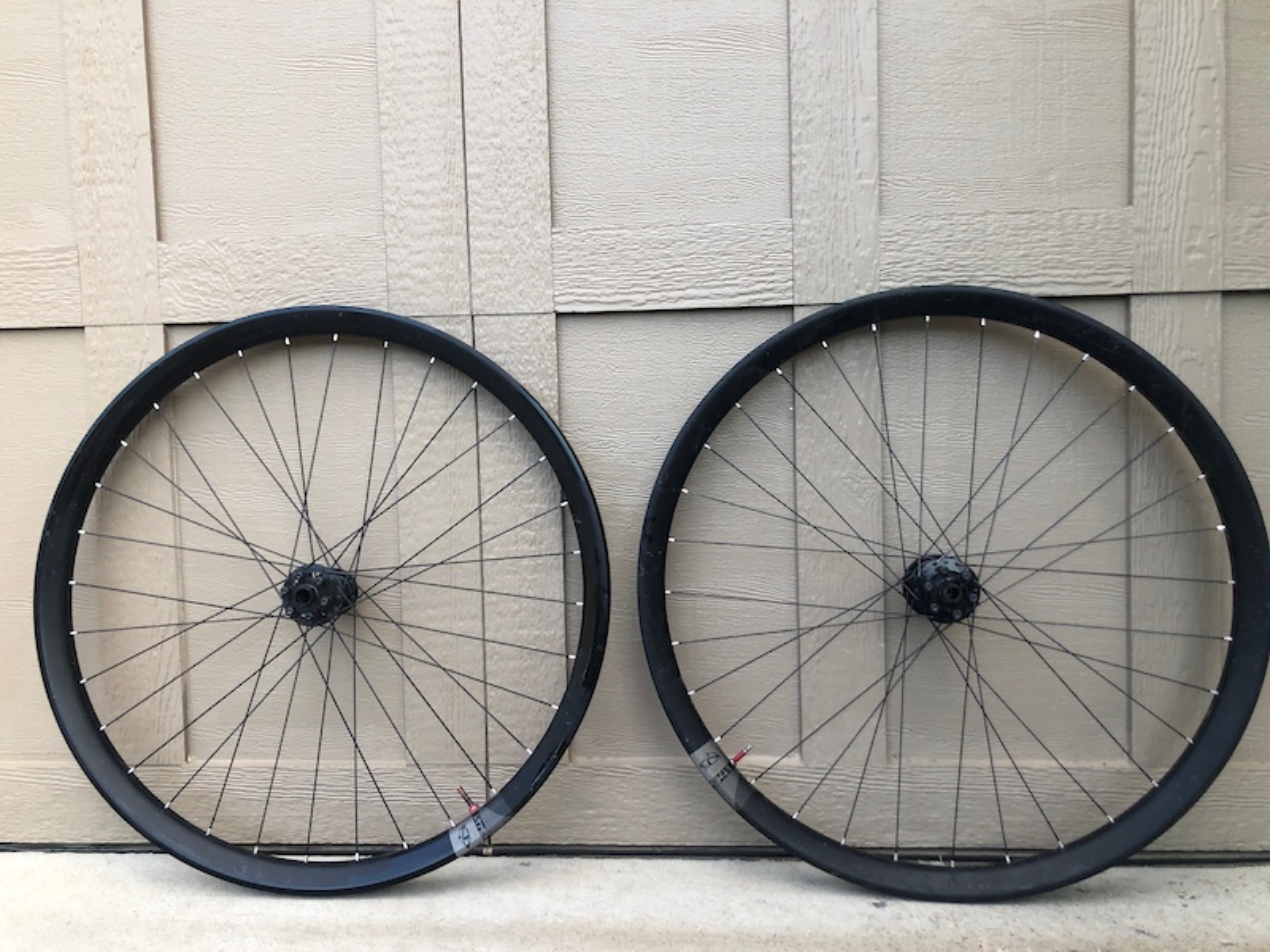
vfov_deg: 49.7
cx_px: 635
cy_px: 476
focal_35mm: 28
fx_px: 1027
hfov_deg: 63.4
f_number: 1.8
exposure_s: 1/120
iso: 50
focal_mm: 3.99
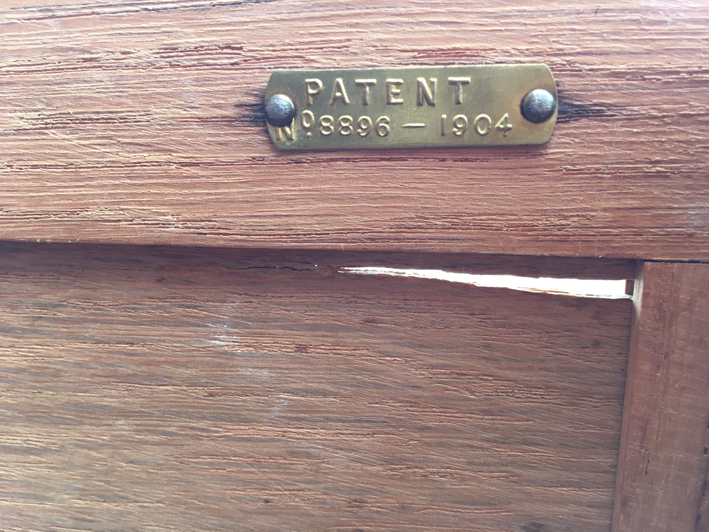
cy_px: 266
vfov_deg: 48.2
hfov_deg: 61.7
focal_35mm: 29
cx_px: 354
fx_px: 594
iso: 25
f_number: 2.2
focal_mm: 4.15
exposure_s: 1/33
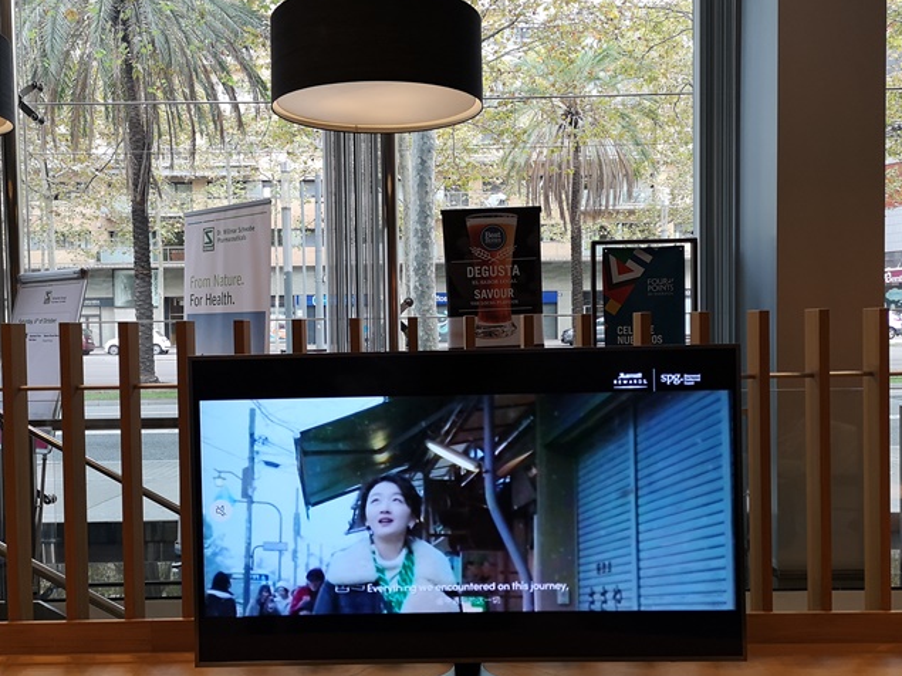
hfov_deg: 53.9
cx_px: 420
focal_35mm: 34
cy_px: 358
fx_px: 886
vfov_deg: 41.8
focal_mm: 3.95
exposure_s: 1/100
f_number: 1.8
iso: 125
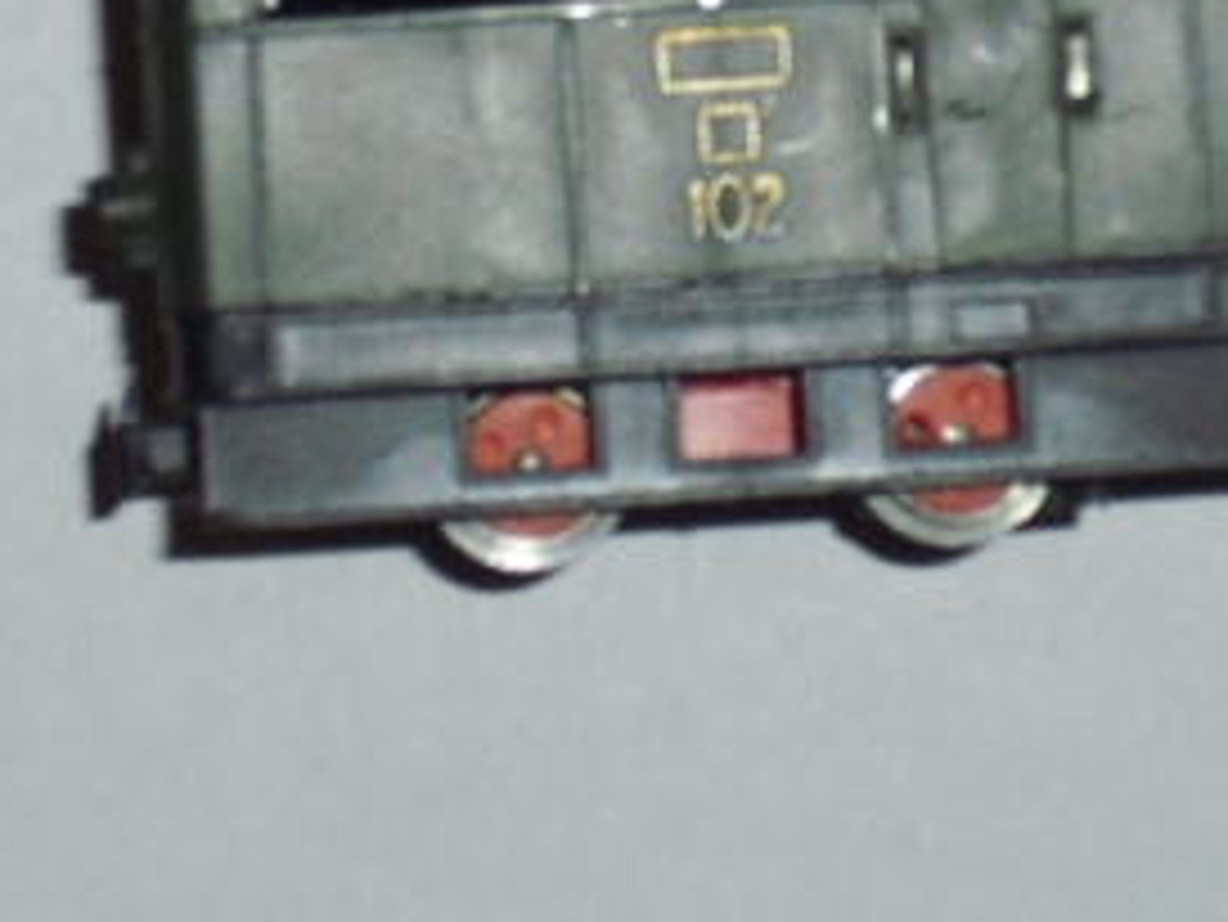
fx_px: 7737
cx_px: 697
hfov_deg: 9.1
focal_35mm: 218
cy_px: 27
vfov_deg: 6.8
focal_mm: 15.3
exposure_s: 1/60
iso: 110
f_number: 4.7
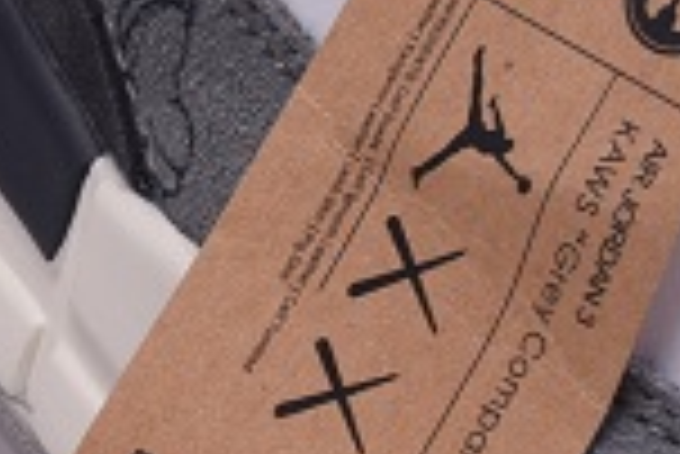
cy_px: 20
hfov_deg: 4.4
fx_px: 8697
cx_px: -351
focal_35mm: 460
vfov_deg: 3.0
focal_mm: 58
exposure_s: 1/125
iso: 100
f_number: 13
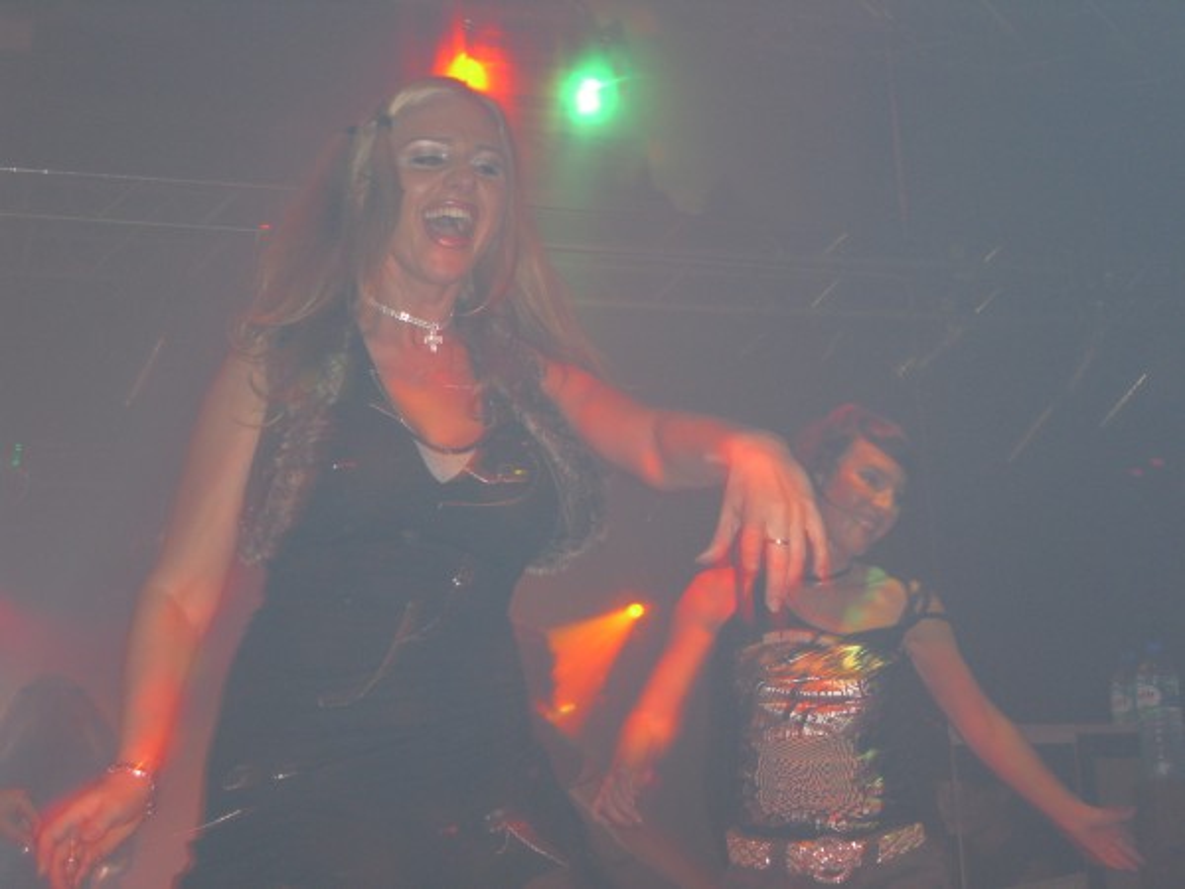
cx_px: 592
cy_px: 444
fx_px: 2328
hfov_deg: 28.6
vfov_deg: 21.6
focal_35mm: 68
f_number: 4
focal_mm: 14.2
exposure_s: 1/60
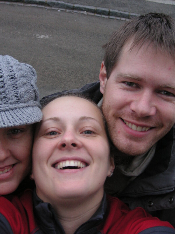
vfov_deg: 42.9
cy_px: 117
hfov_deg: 32.9
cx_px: 88
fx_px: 297
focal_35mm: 44
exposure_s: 1/45
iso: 80
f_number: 3.1
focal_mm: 7.3
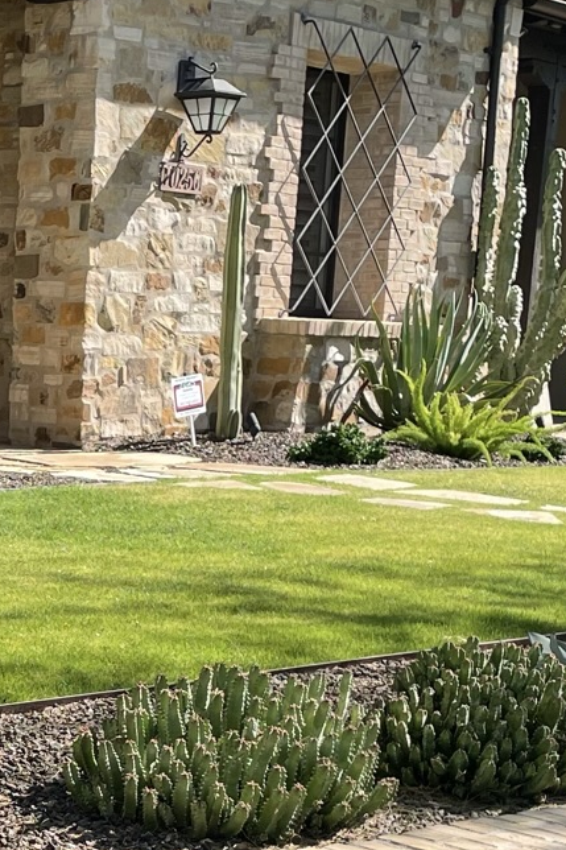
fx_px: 2029
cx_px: -91
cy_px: 828
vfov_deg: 22.8
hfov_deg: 15.4
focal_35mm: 86
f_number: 1.6
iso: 32
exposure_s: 1/1304
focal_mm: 4.2
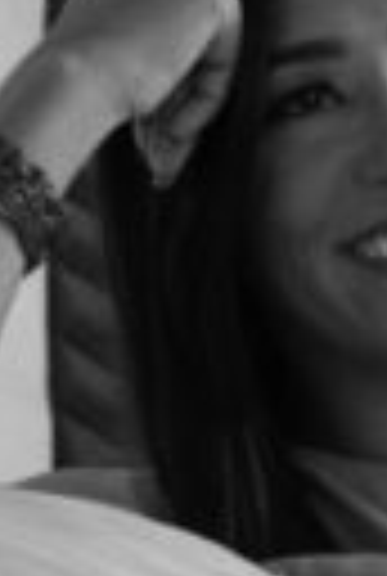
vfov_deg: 9.4
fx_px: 3496
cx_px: 747
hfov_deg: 6.2
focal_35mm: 218
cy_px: 459
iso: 500
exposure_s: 1/80
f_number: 16
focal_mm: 70
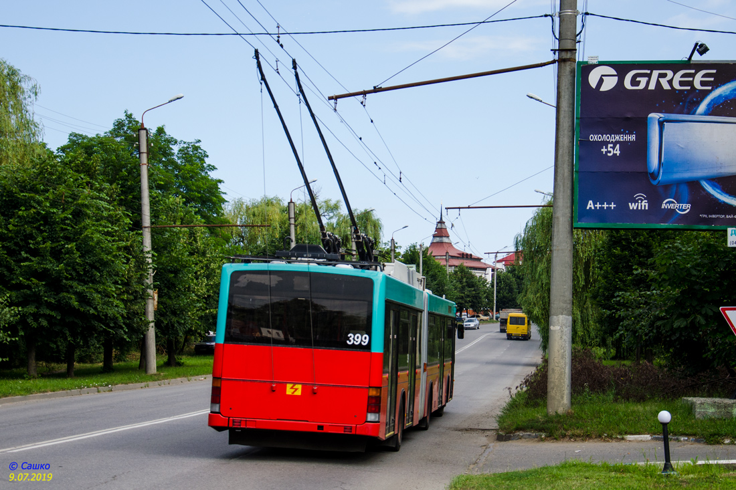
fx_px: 1226
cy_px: 245
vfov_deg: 22.6
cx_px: 368
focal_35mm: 60
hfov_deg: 33.4
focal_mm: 40
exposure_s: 1/640
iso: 400
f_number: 5.6
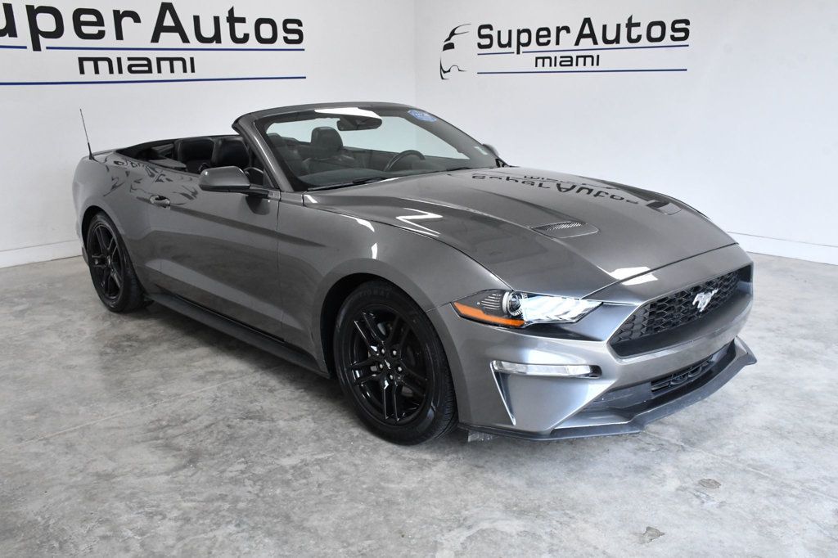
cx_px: 419
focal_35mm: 33
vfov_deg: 39.9
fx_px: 768
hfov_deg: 57.2
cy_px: 279
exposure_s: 1/400
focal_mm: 22
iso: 2500
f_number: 10
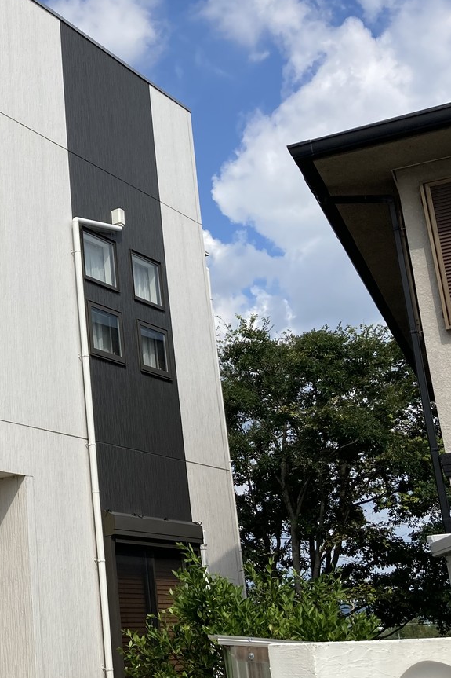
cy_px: 324
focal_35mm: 54
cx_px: -35
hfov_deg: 23.6
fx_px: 1015
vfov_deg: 36.9
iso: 20
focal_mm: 3.99
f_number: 1.8
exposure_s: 1/2667
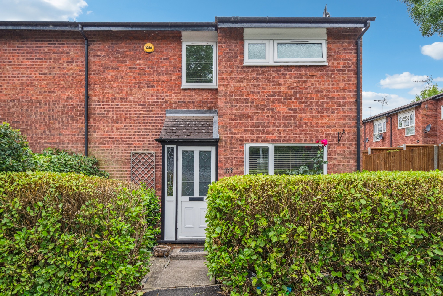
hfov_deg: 73.7
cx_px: 222
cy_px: 148
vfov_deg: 53.2
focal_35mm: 24
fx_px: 295
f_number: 5.6
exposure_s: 1/640
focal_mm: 24
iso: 640
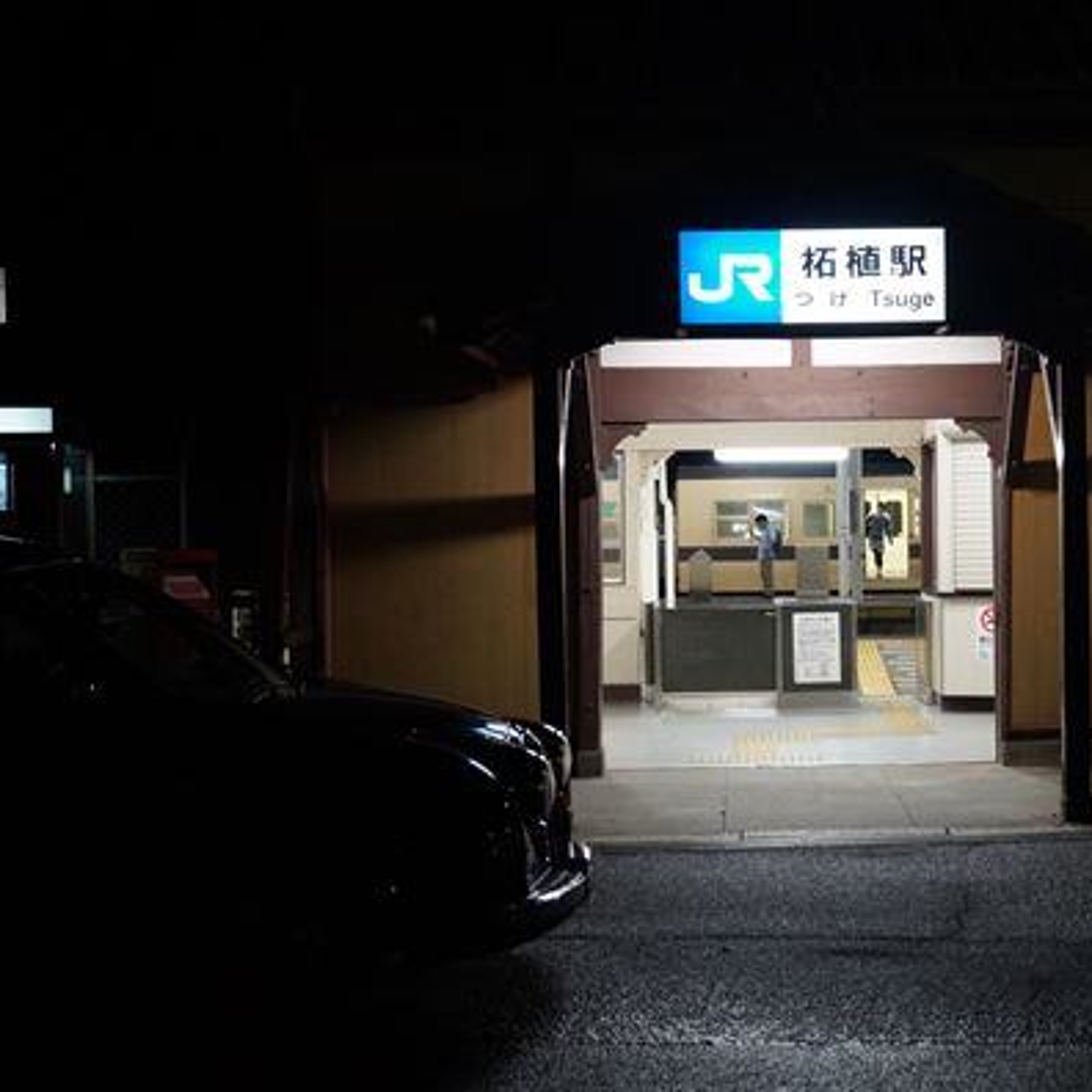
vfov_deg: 31.6
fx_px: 1927
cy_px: 547
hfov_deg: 31.1
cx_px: 825
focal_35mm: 54
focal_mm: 28
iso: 1600
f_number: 4
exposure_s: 1/60
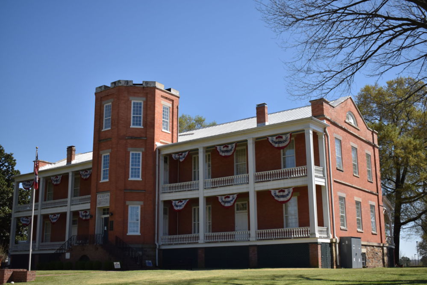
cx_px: 214
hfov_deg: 46.4
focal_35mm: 42
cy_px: 142
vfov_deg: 31.9
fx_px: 498
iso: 320
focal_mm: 28
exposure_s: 1/4000
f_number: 4.2
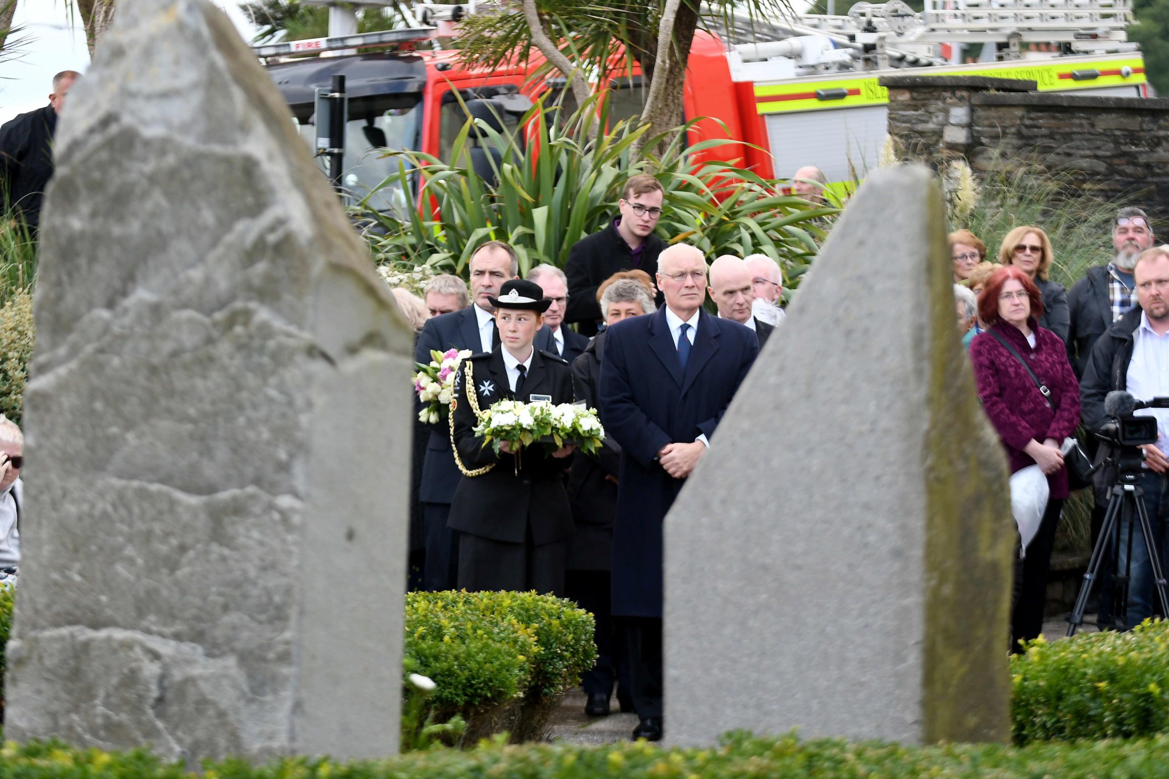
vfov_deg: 10.2
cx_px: 584
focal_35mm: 135
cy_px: 390
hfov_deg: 15.2
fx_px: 4383
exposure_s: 1/640
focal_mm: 90
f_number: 4.5
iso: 640
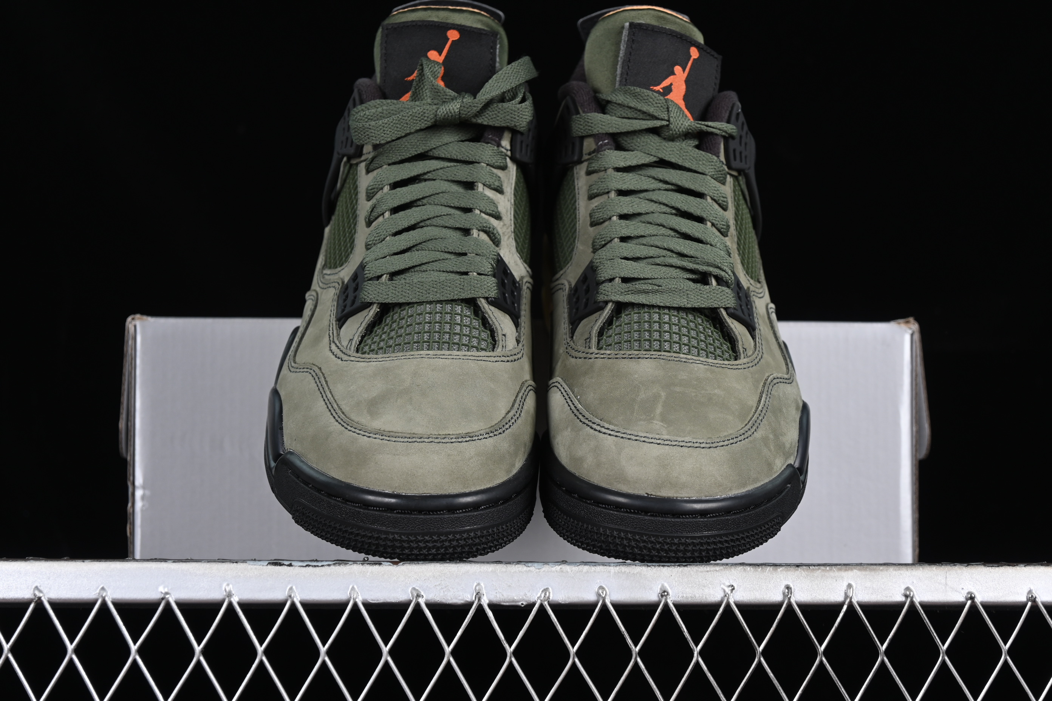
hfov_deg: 27.0
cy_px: 350
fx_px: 2191
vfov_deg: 18.2
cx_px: 526
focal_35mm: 75
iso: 160
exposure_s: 1/60
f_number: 6.3
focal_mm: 50
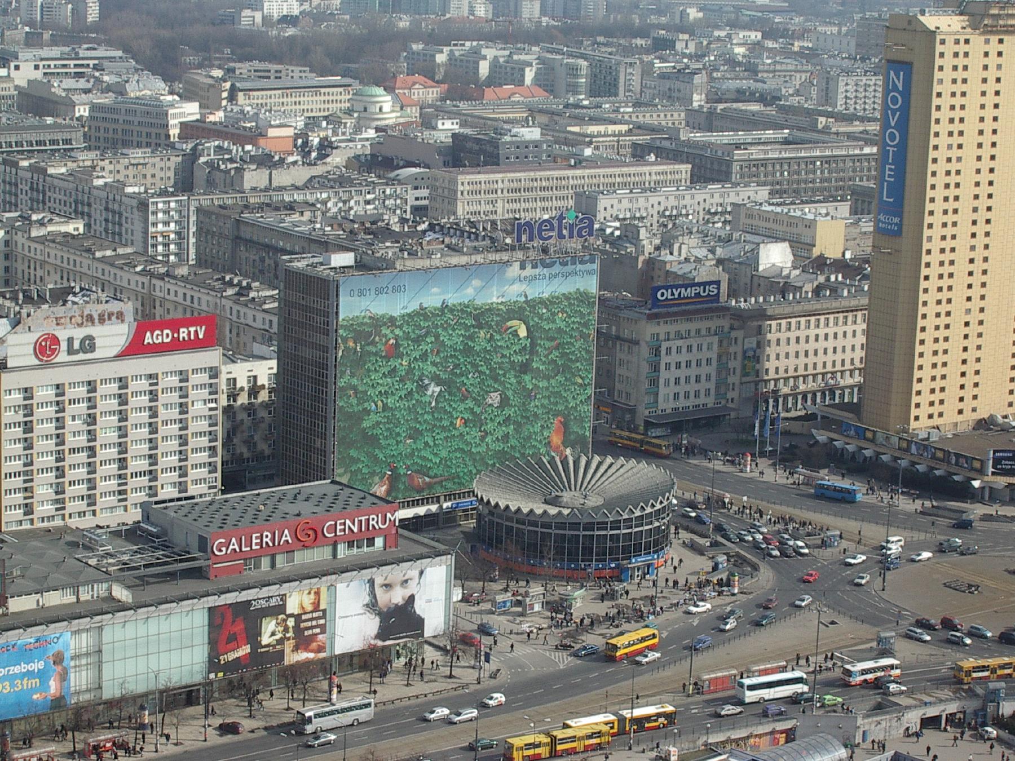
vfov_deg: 16.8
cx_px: 508
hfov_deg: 22.3
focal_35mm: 88
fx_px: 2580
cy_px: 380
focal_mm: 13.3
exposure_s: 1/200
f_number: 7.6
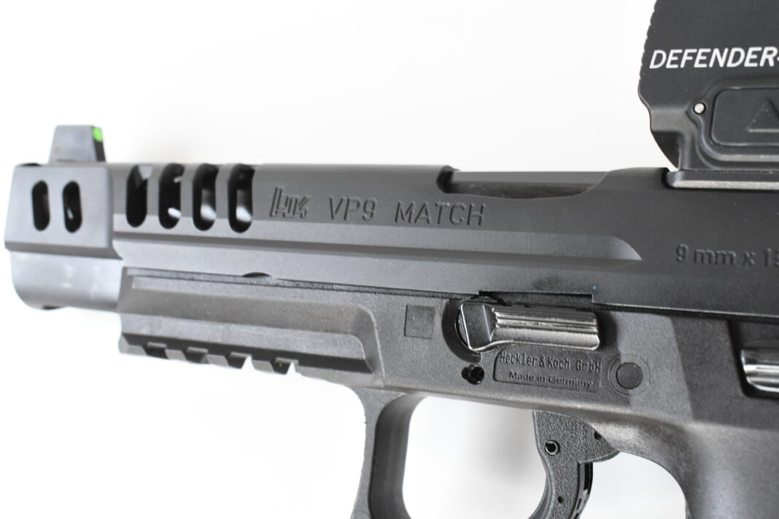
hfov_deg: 46.4
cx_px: 390
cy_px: 260
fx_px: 909
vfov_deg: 31.9
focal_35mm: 42
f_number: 13
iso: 1600
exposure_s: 1/25
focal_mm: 28
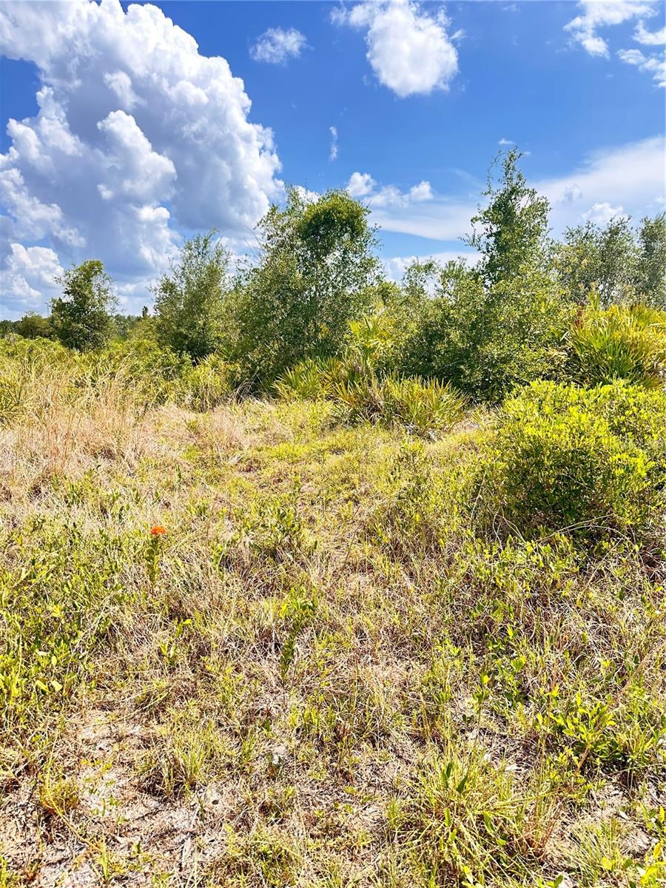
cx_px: 333
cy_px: 444
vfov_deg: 71.6
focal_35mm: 24
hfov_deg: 56.8
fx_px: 616
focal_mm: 6.86
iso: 80
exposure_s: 1/1374
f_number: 1.78
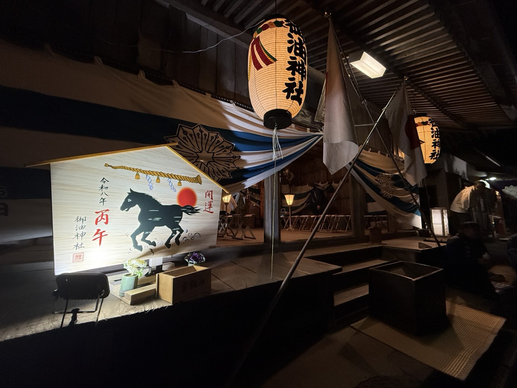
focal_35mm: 14
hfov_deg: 102.1
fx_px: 209
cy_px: 194
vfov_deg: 85.7
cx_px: 258
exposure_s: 1/120
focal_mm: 2.22
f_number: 2.2
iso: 320
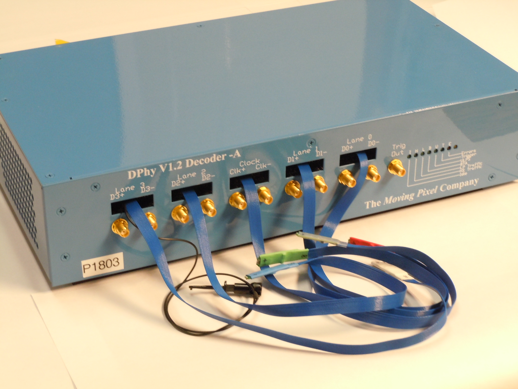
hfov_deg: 22.5
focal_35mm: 87
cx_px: 259
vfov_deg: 17.0
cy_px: 194
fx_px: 1302
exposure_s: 1/5
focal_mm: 15.6
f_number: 5.3
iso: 400
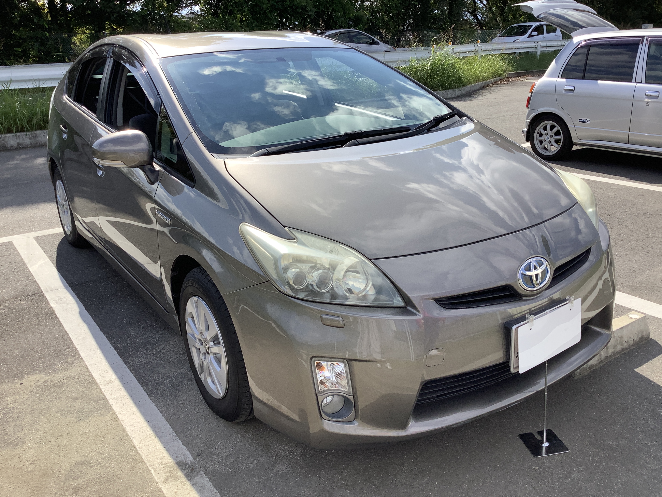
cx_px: 331
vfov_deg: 45.4
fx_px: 593
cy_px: 248
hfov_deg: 58.4
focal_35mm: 31
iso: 25
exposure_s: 1/1148
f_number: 2.4
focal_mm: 3.3
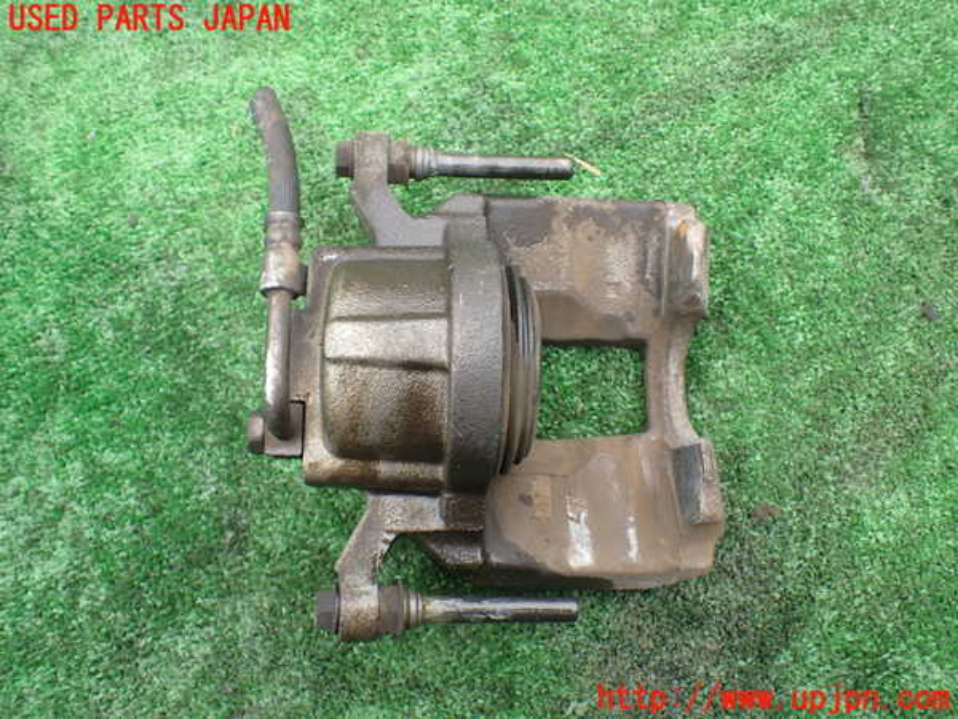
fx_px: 830
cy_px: 360
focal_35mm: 30
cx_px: 479
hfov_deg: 60.0
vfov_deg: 46.8
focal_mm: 5.4
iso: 100
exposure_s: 1/160
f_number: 2.3
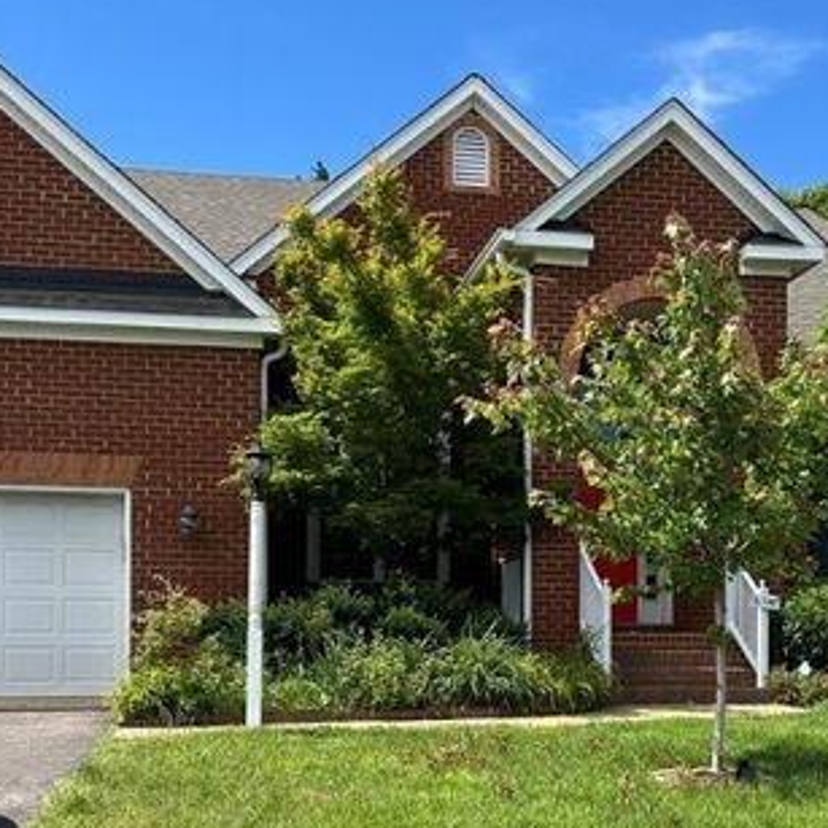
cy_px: 622
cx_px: 485
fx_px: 1353
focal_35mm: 50
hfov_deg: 33.9
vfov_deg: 33.3
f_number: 1.5
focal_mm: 5.7
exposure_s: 1/2695
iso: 50
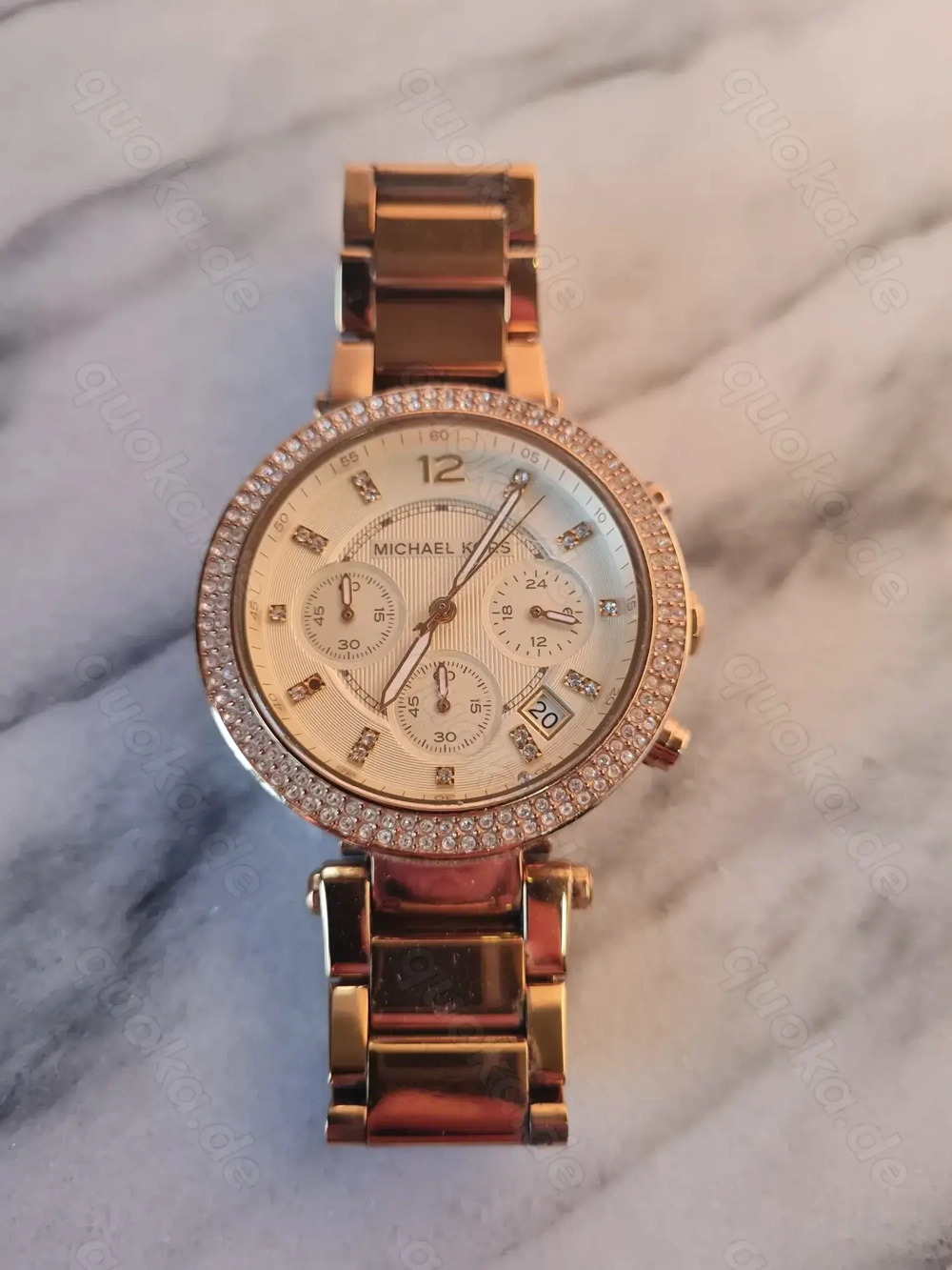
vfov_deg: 67.3
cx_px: 476
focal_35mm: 26
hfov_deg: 53.1
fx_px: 953
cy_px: 635
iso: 64
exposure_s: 1/100
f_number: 1.8
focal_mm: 5.4
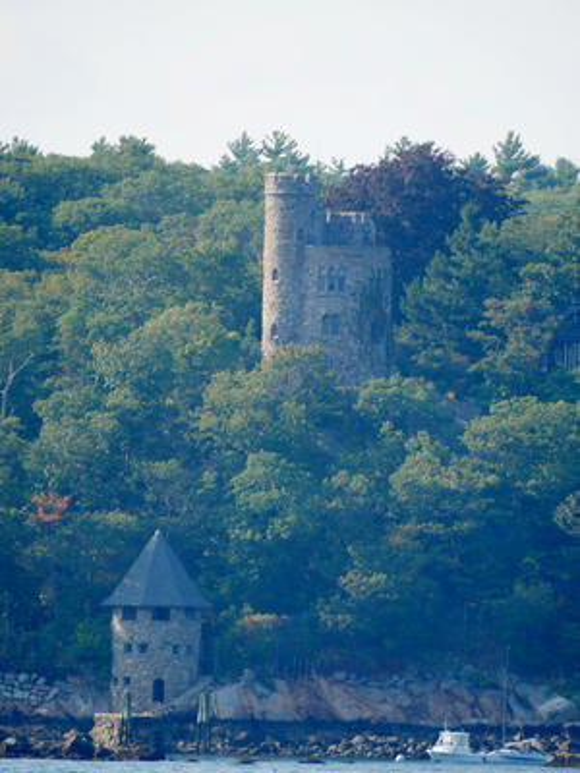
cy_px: 386
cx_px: 290
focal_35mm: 528
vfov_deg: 3.8
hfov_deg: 2.8
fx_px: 11796
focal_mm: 264
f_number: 5.4
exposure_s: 1/640
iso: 250
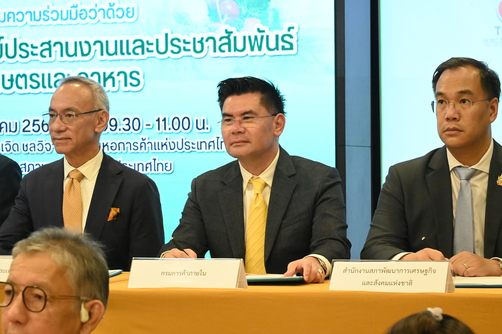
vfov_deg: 11.4
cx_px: 251
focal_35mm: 120
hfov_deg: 17.1
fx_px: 1672
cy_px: 167
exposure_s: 1/80
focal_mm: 120
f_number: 14
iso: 22800
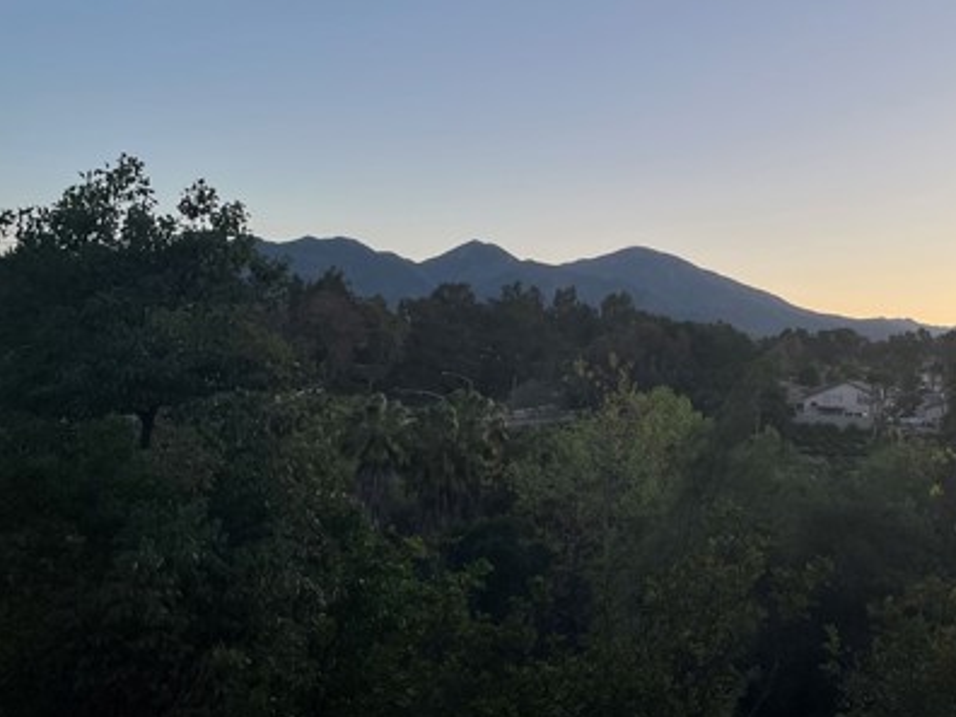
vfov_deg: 34.3
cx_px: 731
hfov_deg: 43.2
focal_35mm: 42
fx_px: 1160
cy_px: 362
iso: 50
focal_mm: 5.1
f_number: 1.6
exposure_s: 1/369
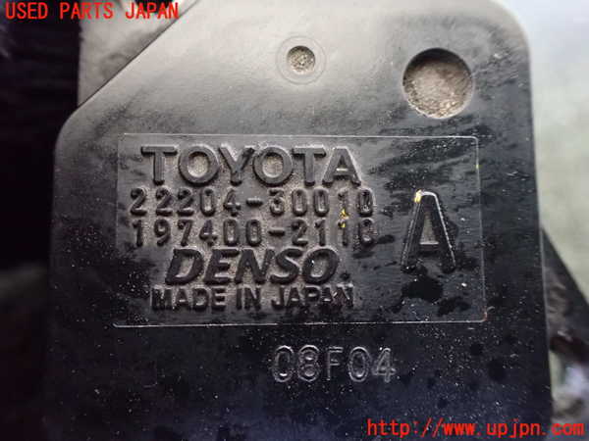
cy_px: 220
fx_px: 510
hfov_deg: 60.0
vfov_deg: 46.8
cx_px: 294
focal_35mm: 30
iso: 1600
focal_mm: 5.4
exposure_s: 1/30
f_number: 2.3
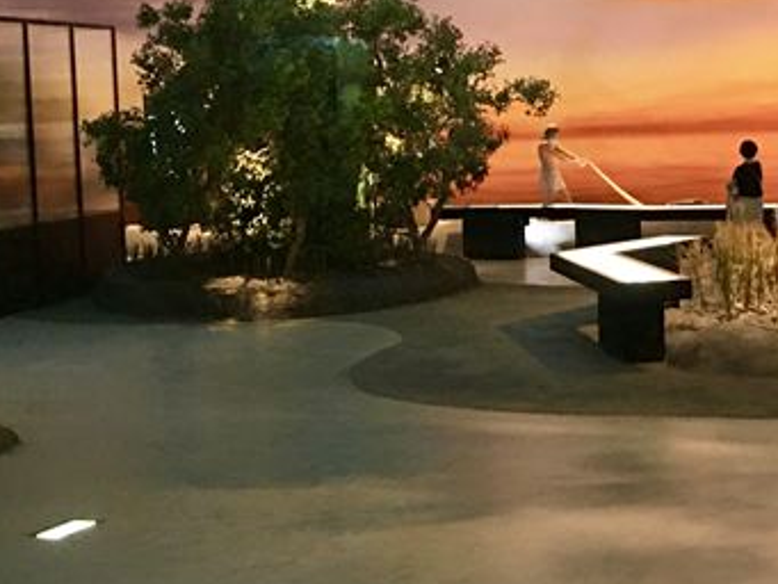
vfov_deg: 21.6
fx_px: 1529
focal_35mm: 68
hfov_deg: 28.5
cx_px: 347
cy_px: 303
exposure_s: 1/4
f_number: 2.2
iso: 100
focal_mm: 4.15
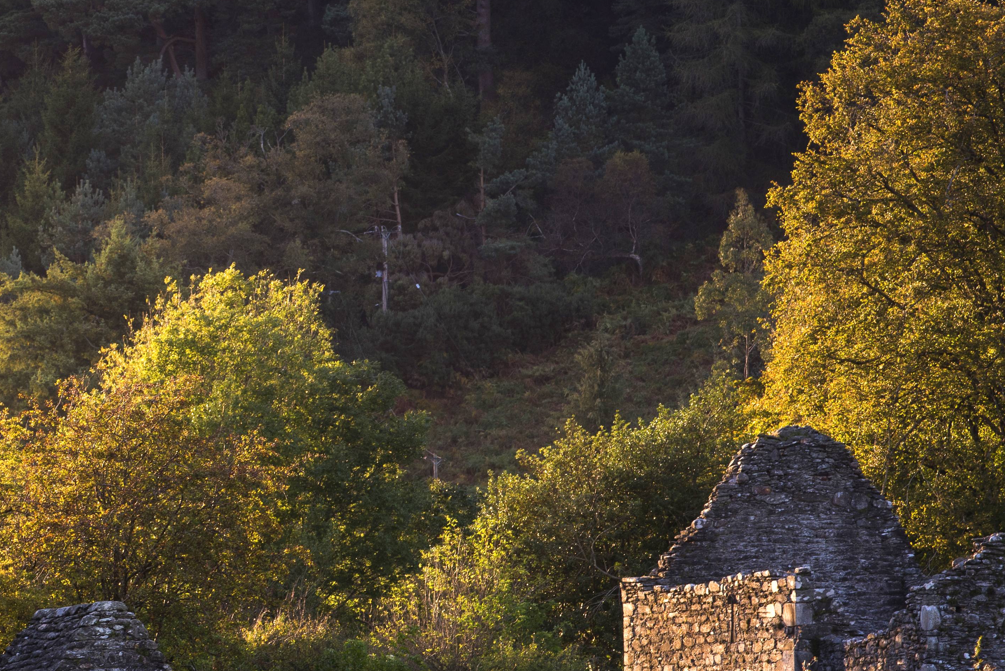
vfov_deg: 2.7
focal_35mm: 517
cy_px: 382
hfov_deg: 4.0
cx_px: -60
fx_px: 14436
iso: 200
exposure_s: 1/40
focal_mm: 200
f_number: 13
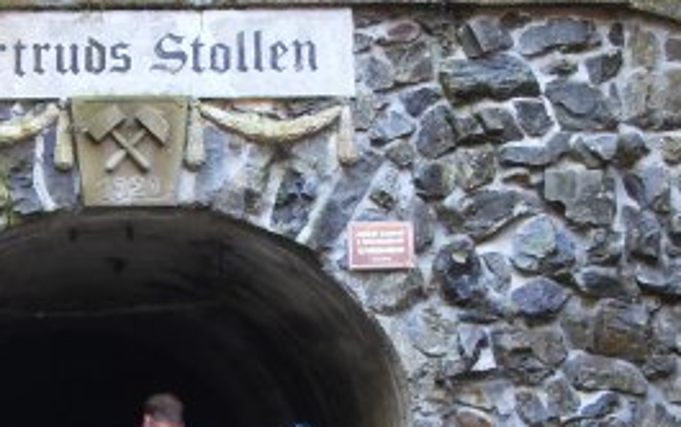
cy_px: 363
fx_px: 2173
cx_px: 49
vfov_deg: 11.2
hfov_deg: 17.5
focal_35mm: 117
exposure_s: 1/10
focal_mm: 6.6
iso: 80
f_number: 3.5
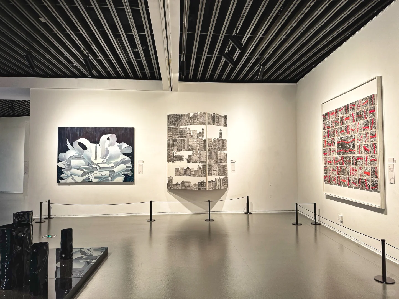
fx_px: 277
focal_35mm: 24
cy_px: 150
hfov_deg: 71.6
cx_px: 200
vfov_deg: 56.8
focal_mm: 6.76
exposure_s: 1/50
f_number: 1.78
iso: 125
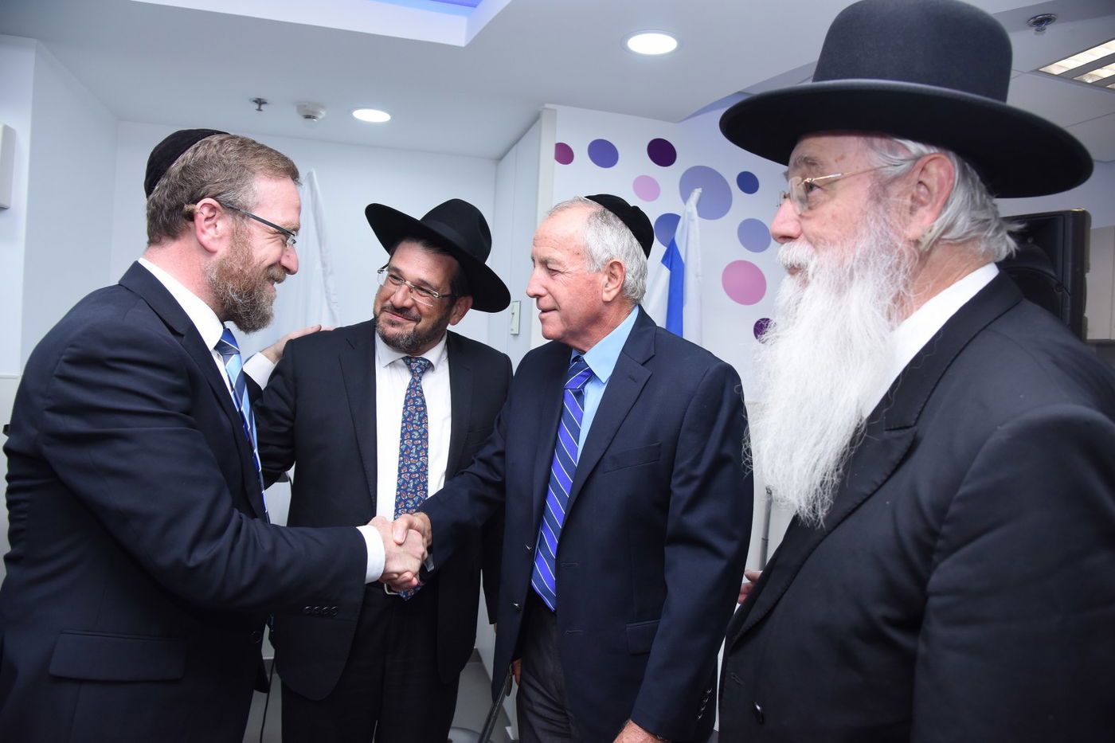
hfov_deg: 73.8
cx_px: 558
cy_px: 372
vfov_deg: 53.1
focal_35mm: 24
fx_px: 743
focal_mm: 24
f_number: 5.6
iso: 800
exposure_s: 1/100
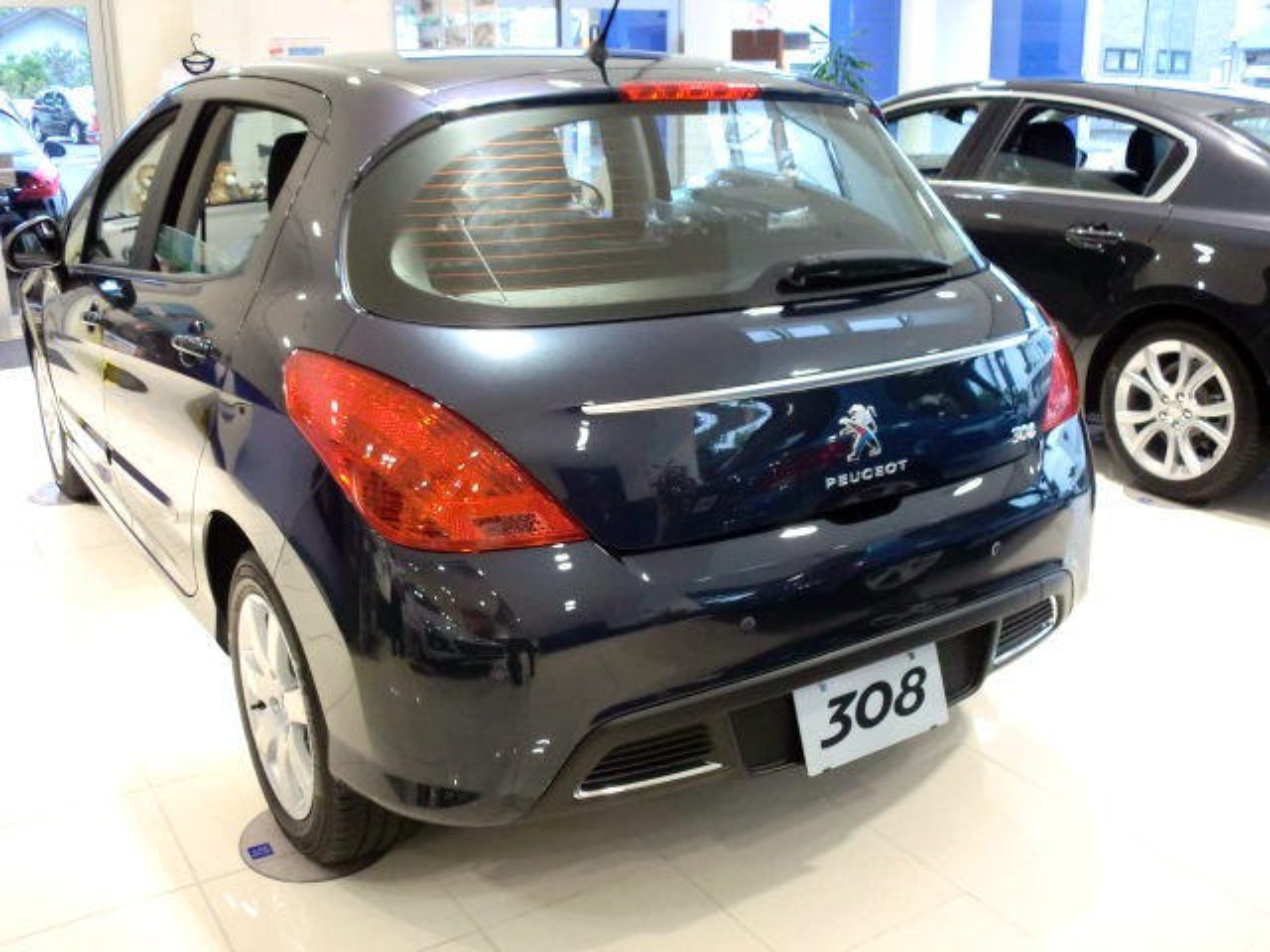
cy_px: 476
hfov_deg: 52.6
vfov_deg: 40.7
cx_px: 635
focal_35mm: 35
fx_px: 1284
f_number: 3.1
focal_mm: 6.3
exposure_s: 1/60
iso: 640
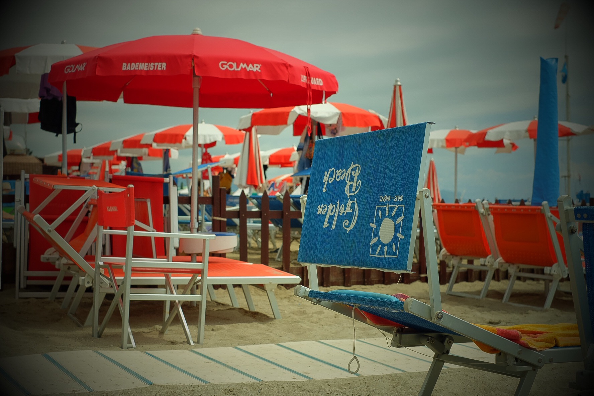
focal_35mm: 53
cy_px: 198
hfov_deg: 37.5
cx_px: 297
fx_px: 874
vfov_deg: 25.5
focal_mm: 35
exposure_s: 1/2000
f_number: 4
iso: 200
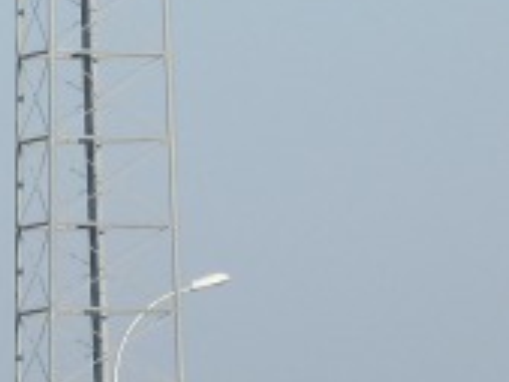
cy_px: 713
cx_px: -178
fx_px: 18437
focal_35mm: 1253
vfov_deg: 1.2
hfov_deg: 1.6
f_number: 5.6
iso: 80
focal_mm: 47.7
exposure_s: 1/320
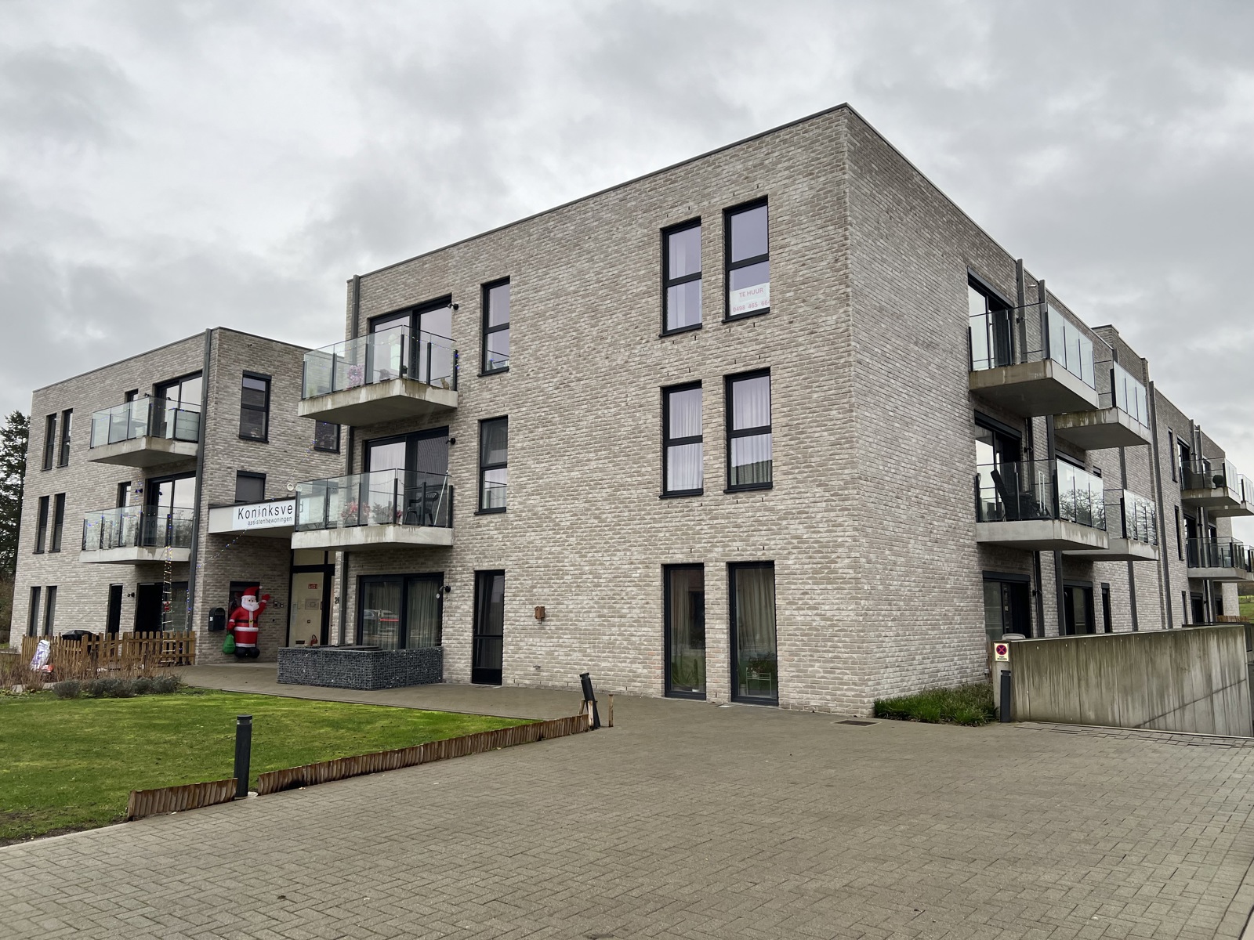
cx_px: 627
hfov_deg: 67.3
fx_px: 942
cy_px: 470
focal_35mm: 26
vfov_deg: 53.1
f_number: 1.5
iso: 40
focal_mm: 5.7
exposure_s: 1/293
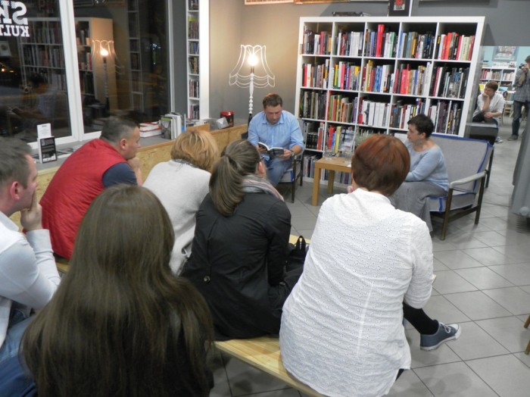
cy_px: 198
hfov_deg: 61.7
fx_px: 444
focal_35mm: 29
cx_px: 265
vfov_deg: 48.2
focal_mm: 5.2
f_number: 2.8
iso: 320
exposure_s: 1/10
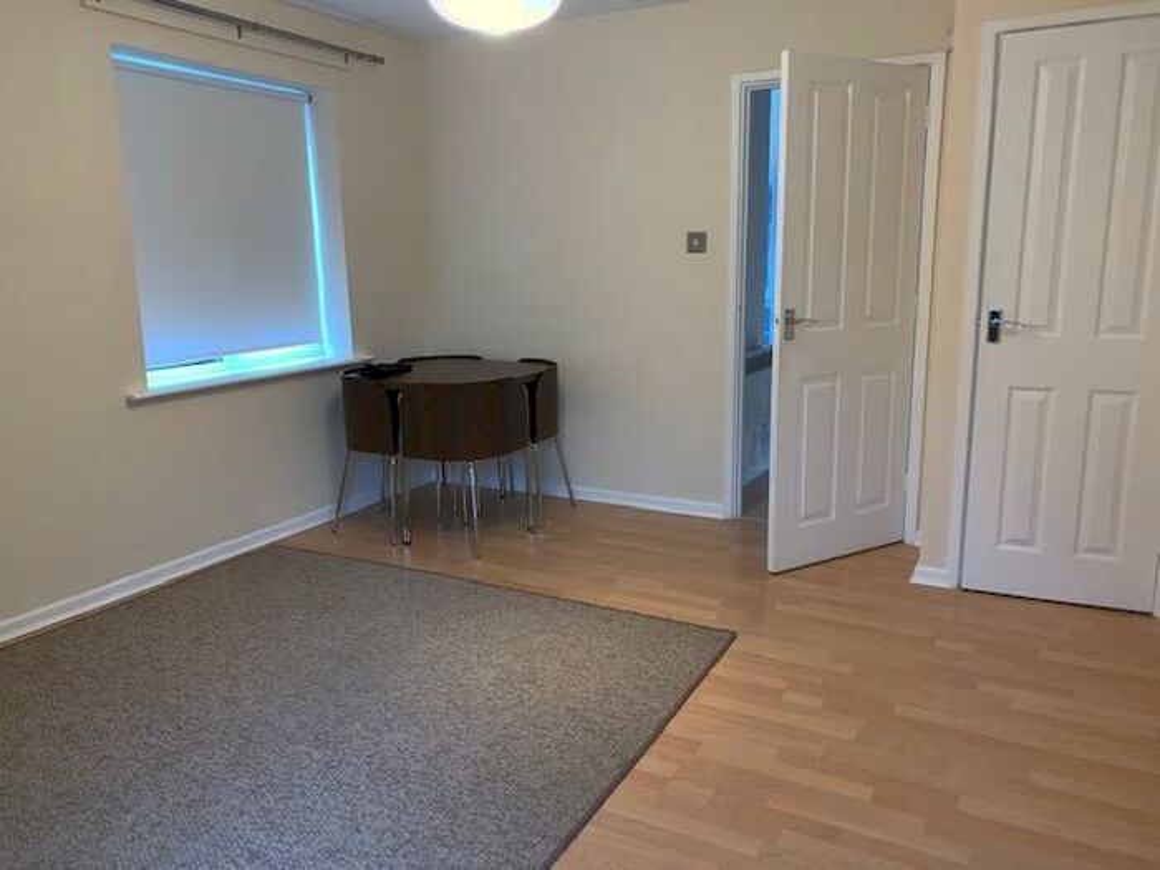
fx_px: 871
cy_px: 435
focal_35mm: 26
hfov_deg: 67.3
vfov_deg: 53.1
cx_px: 580
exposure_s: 1/17
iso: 64
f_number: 1.8
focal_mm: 4.25
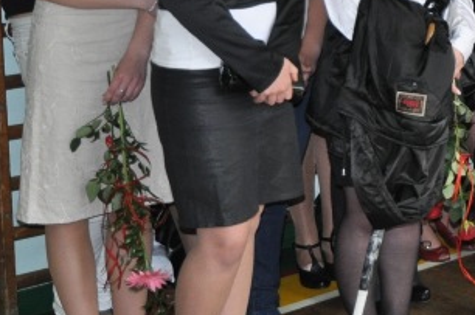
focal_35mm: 102
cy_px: 41
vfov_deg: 13.3
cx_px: 591
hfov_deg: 18.8
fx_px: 1344
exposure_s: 1/60
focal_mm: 26
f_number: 4.2
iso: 800
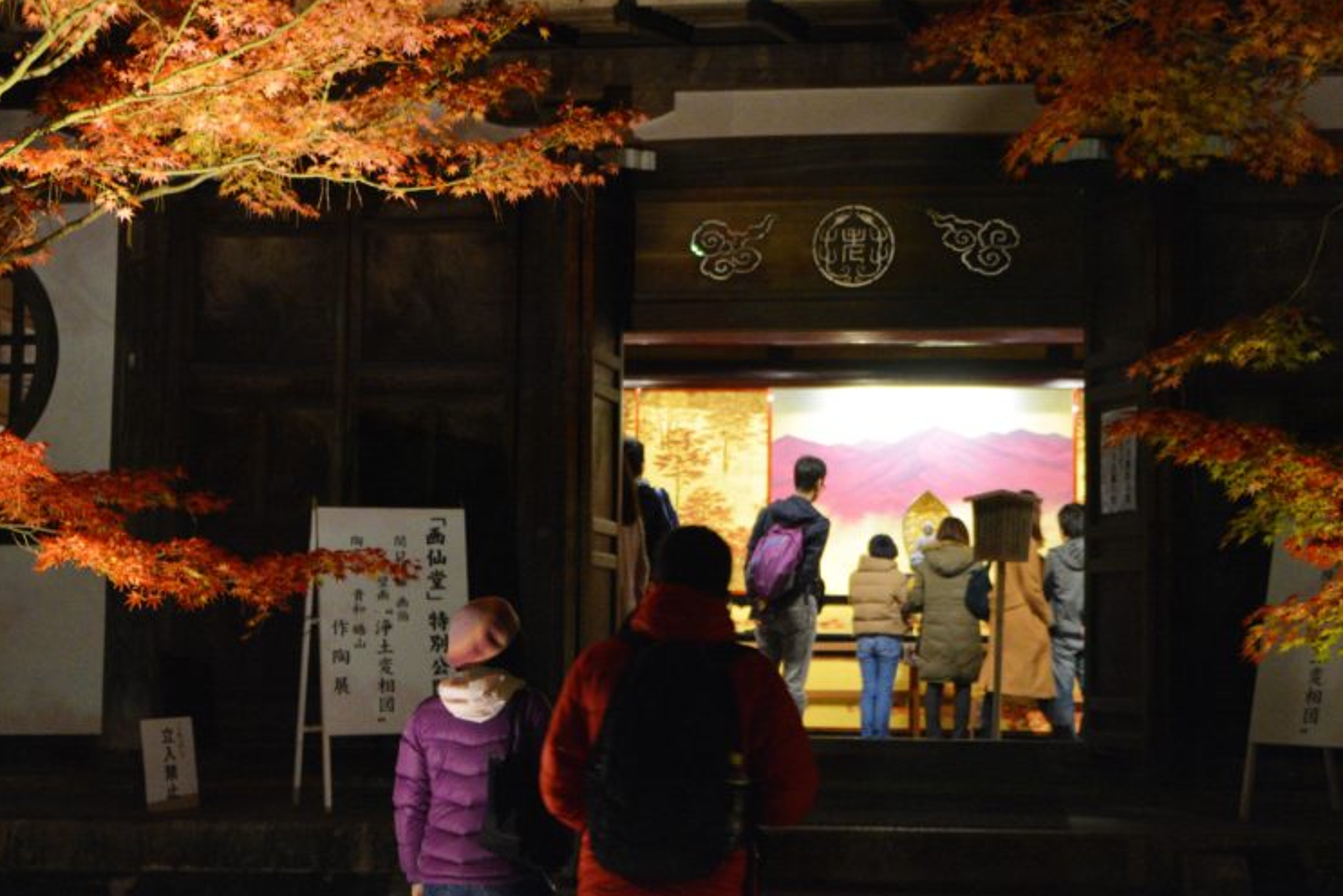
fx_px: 2314
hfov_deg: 32.4
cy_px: 456
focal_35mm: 62
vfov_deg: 21.9
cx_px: 725
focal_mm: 30
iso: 2500
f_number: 4.2
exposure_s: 1/30
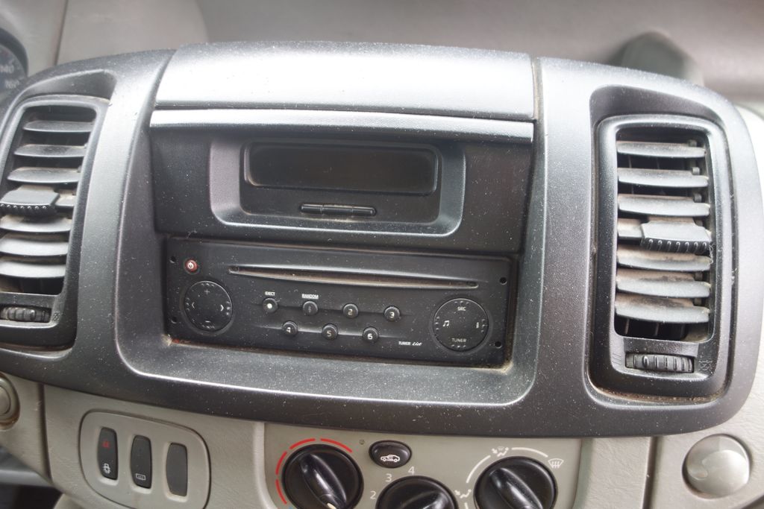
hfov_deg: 65.5
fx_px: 594
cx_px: 382
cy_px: 254
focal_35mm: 28
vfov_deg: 46.4
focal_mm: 10.4
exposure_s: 1/50
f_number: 1.8
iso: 125
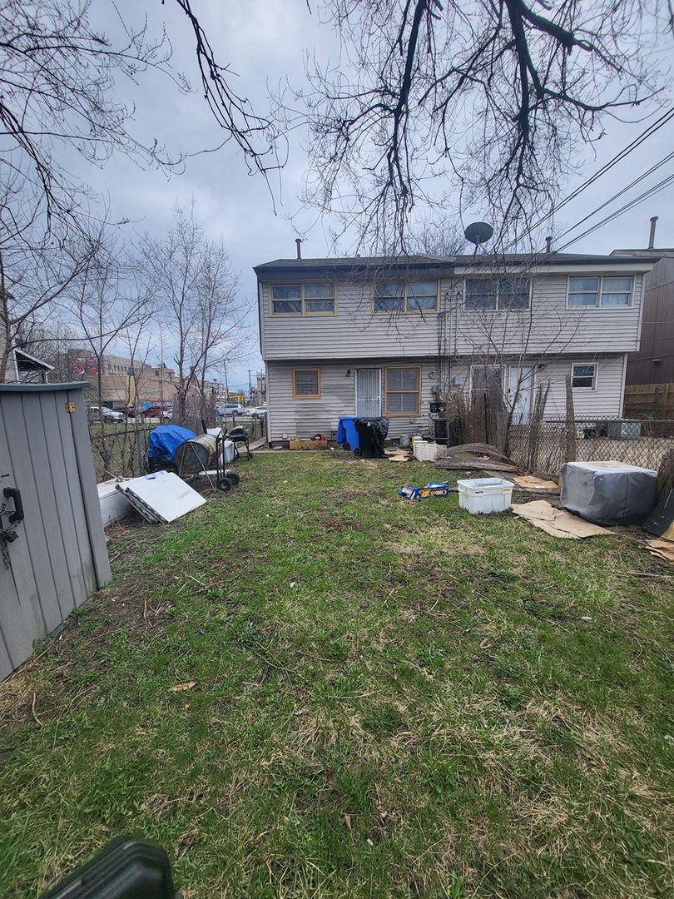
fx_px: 337
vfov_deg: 106.2
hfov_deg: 89.9
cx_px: 337
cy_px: 450
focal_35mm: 13
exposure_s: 1/850
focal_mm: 1.74
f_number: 2.2
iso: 32
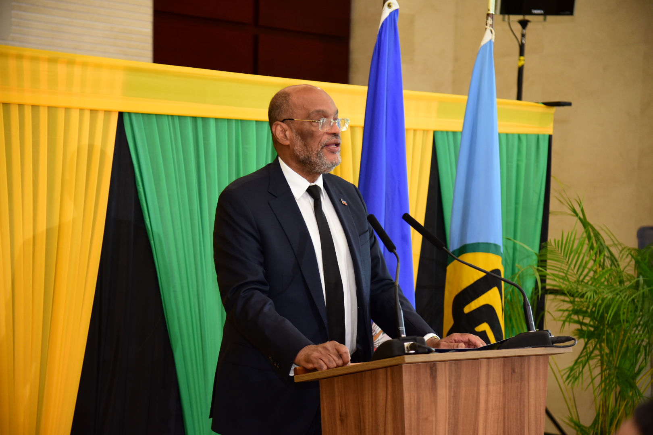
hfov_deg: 24.8
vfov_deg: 16.7
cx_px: 326
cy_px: 218
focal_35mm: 82
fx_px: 1487
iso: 1250
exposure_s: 1/200
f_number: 4
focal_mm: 82
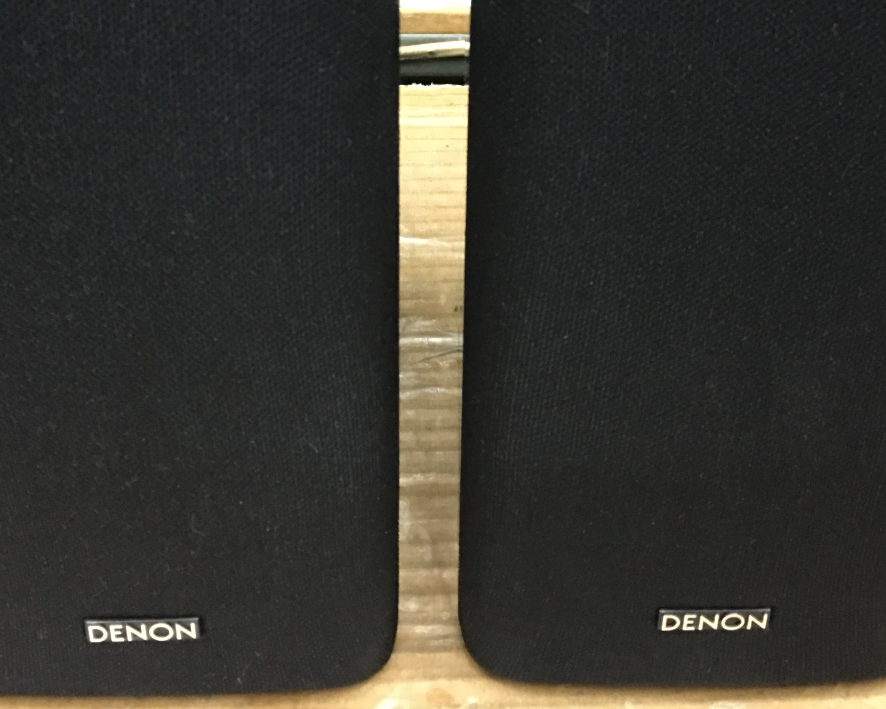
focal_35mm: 53
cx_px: 428
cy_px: 109
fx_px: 1390
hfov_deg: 35.4
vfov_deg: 27.8
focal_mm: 4.15
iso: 160
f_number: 2.2
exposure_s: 1/8
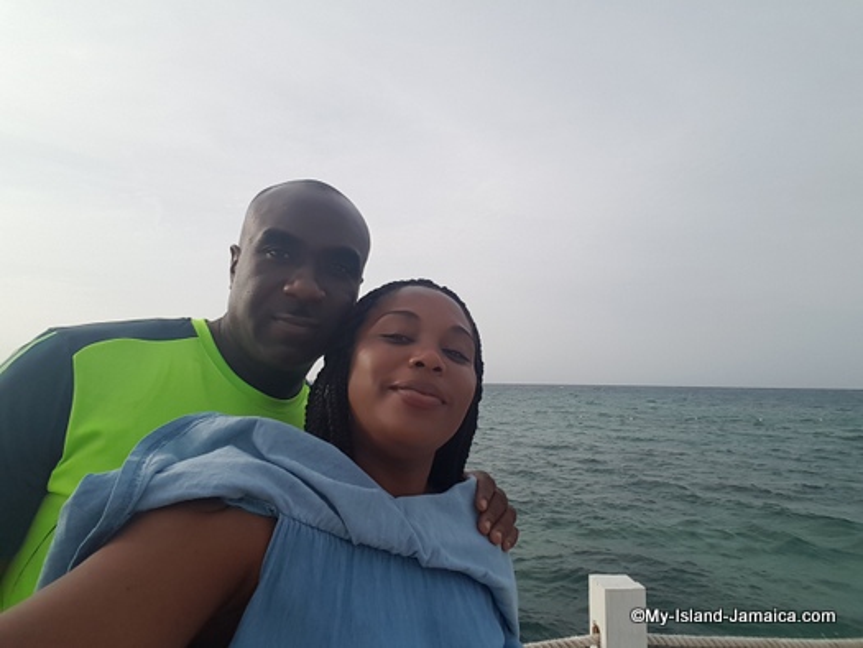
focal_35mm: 21
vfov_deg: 63.5
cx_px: 432
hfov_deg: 79.0
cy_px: 324
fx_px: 524
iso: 50
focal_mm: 2.1
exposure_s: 1/1808
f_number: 1.7
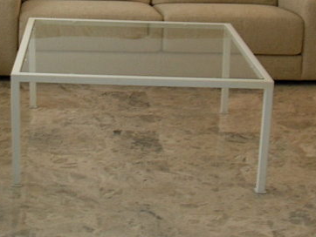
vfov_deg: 16.5
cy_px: -20
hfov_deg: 22.2
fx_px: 795
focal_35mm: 87
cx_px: 72
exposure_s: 1/5.8
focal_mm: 5.8
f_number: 2.8
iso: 62
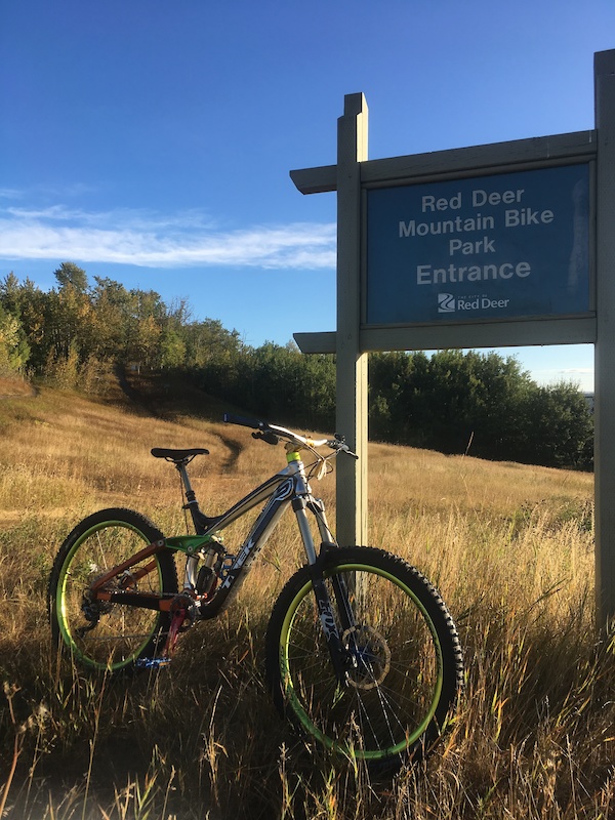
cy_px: 410
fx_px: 687
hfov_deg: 48.2
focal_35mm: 29
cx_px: 308
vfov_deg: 61.7
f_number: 2.2
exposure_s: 1/769
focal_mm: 4.15
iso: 25
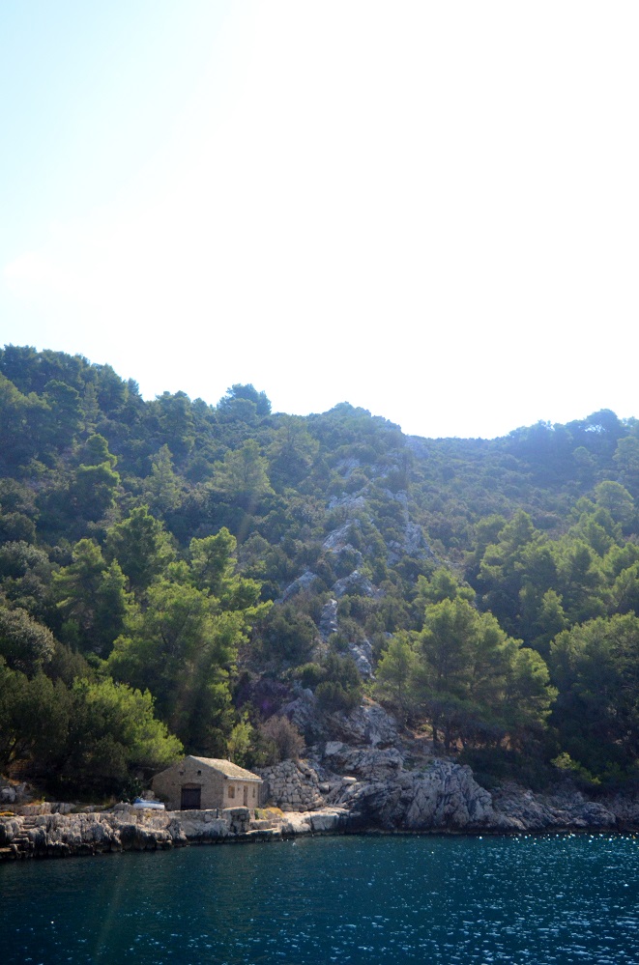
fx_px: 963
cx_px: 320
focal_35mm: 36
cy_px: 482
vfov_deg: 53.2
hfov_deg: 36.7
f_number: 4
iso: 1400
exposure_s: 1/8000
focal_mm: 24
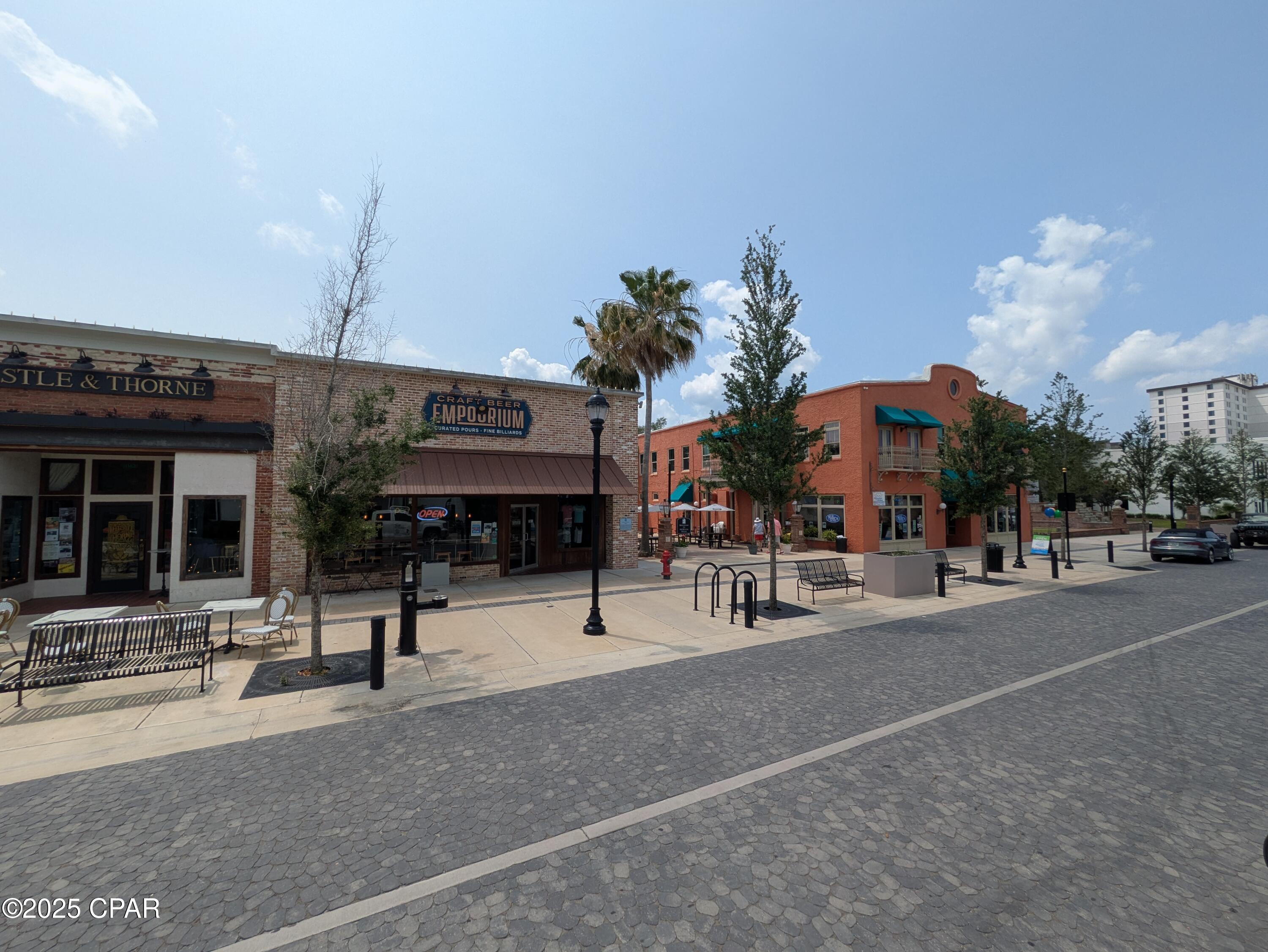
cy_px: 476
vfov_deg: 85.7
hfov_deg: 102.0
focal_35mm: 14
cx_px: 634
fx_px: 513
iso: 51
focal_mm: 1.83
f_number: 2.2
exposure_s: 1/2404
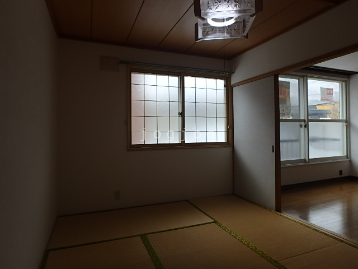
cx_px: 179
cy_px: 134
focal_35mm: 21
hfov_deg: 79.0
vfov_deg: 63.4
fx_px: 217
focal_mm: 3.7
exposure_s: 1/320
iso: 125
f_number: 3.5
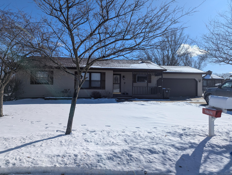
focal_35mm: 24
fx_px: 161
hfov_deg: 71.5
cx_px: 116
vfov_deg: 56.9
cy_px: 88
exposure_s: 1/4717
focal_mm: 6.81
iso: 60
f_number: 1.85
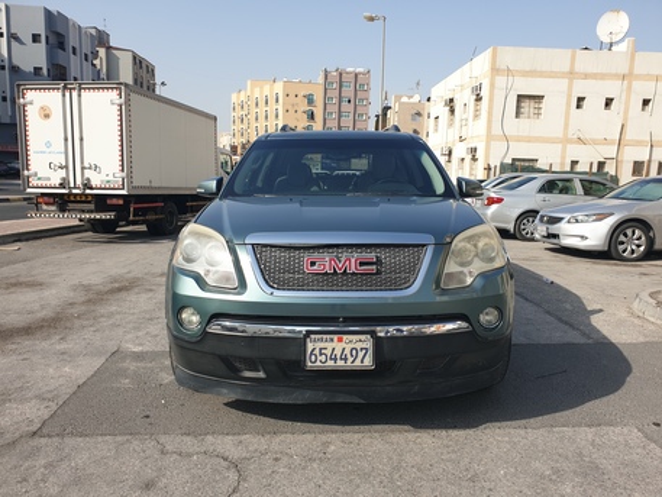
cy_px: 248
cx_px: 331
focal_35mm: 26
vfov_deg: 53.1
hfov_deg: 67.3
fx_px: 497
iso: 50
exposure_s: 1/1340
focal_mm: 4.3
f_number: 2.4
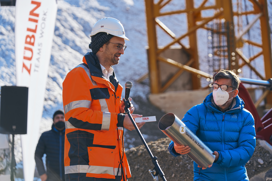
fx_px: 884
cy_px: 90
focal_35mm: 117
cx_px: 136
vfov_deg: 11.7
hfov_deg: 17.5
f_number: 3.5
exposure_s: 1/1250
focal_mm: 117
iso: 320
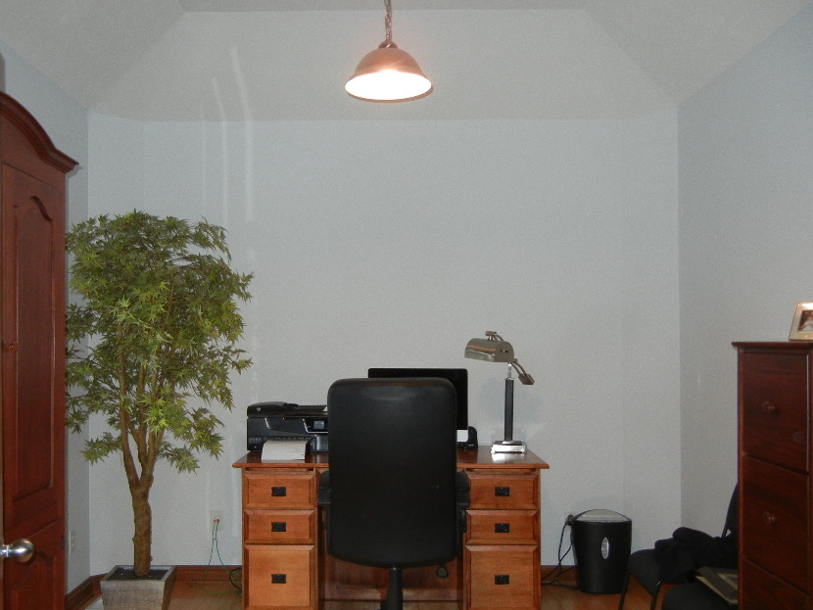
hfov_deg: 50.0
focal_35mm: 37
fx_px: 869
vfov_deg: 38.6
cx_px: 356
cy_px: 341
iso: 246
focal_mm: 5.4
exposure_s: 1/30
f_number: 3.5
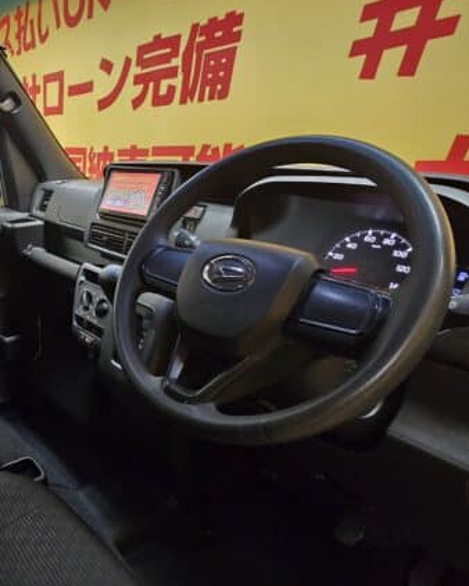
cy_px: 299
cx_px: 33
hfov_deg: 50.8
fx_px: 417
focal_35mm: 24
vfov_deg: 70.3
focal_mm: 2.2
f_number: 2.2
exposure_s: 1/50
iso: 500
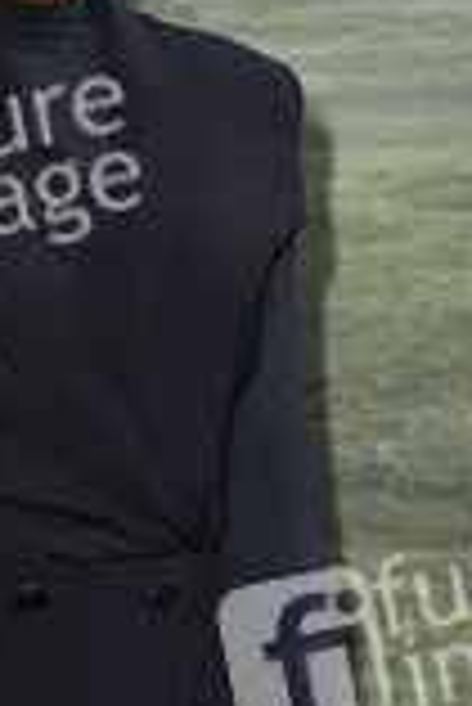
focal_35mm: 285
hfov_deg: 4.8
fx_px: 5592
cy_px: 409
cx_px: 40
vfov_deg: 7.2
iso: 640
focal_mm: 112
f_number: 5.6
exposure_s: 1/250
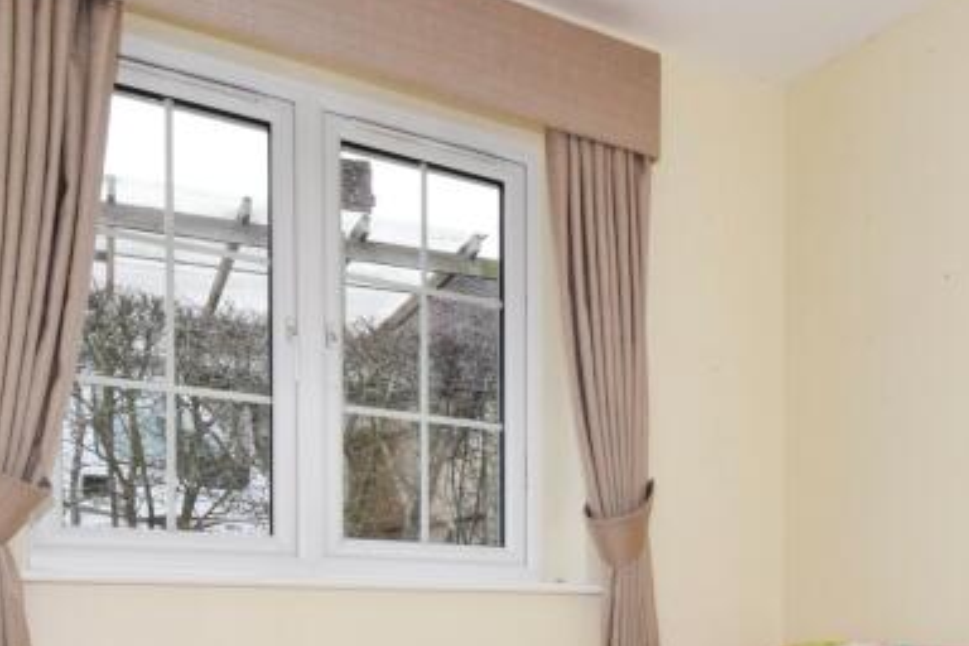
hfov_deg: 45.9
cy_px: 632
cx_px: 780
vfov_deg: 31.2
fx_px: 1077
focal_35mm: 40
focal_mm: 10
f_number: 11
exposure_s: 1/60
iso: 1000
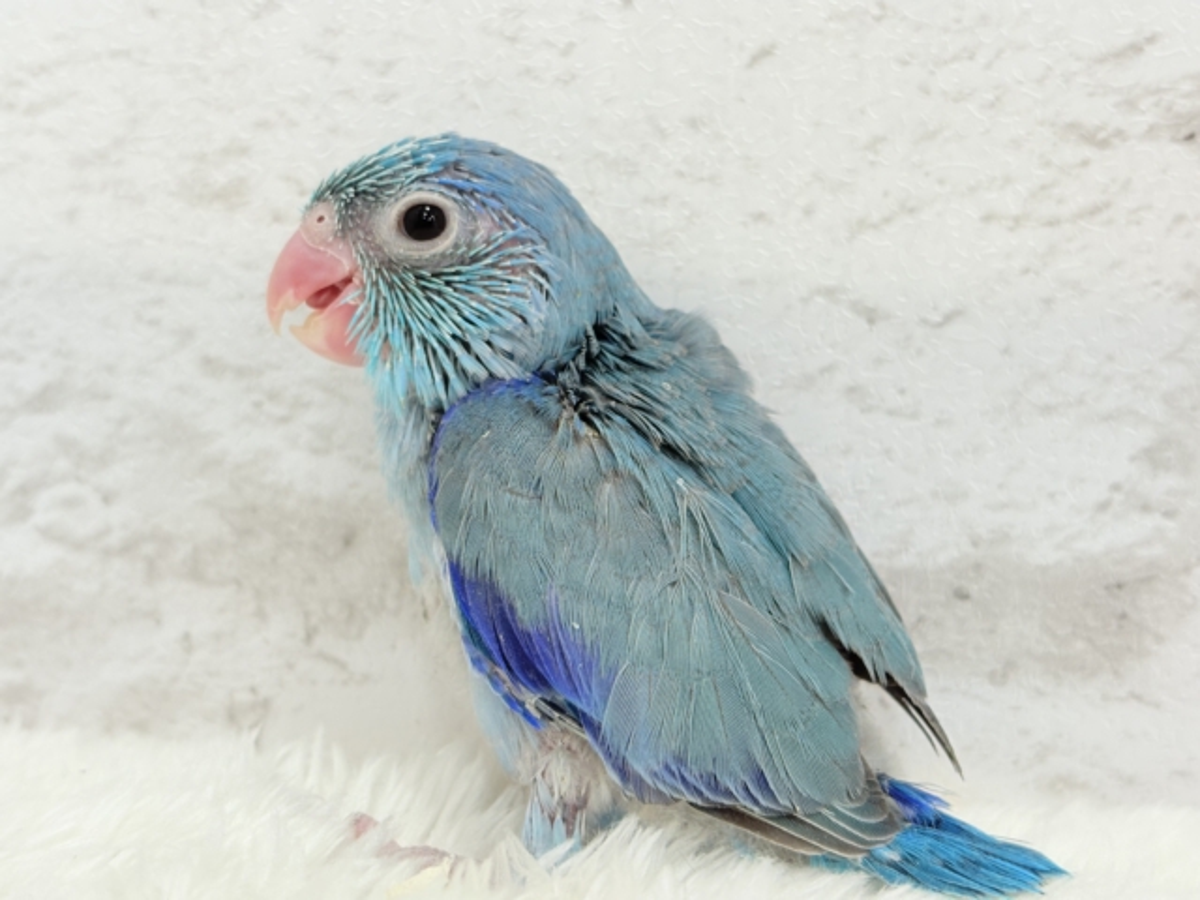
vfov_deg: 28.0
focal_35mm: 52
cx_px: 600
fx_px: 1803
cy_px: 450
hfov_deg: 36.8
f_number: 1.6
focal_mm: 5.96
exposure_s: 1/50
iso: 64
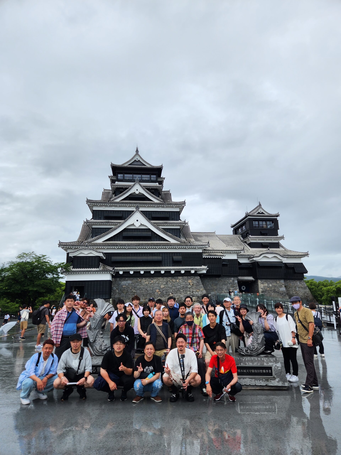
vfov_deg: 73.9
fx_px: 302
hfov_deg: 58.9
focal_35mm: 23
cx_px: 170
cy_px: 228
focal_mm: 5.4
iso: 20
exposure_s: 1/1497
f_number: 1.8
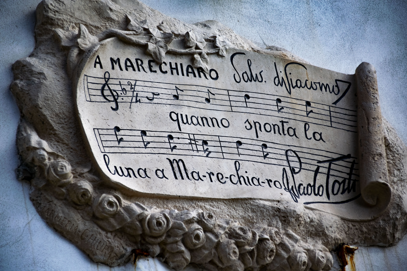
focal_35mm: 150
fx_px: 1696
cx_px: 204
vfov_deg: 9.1
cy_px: 136
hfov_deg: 13.7
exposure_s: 1/1250
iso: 200
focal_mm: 100
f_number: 5.6
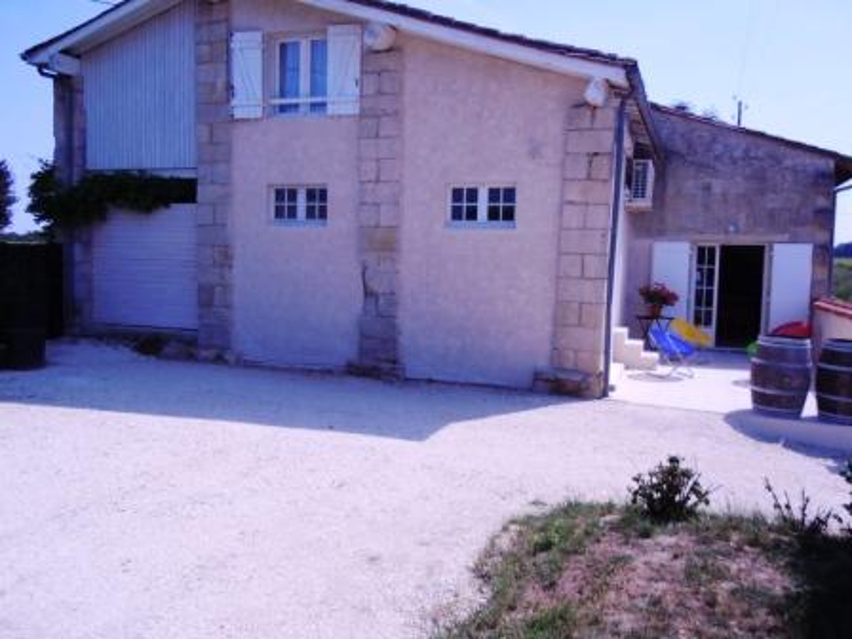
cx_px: 426
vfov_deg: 46.8
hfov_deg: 60.0
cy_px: 320
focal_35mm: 30
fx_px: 738
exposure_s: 1/250
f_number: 7
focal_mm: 5.4
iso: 100
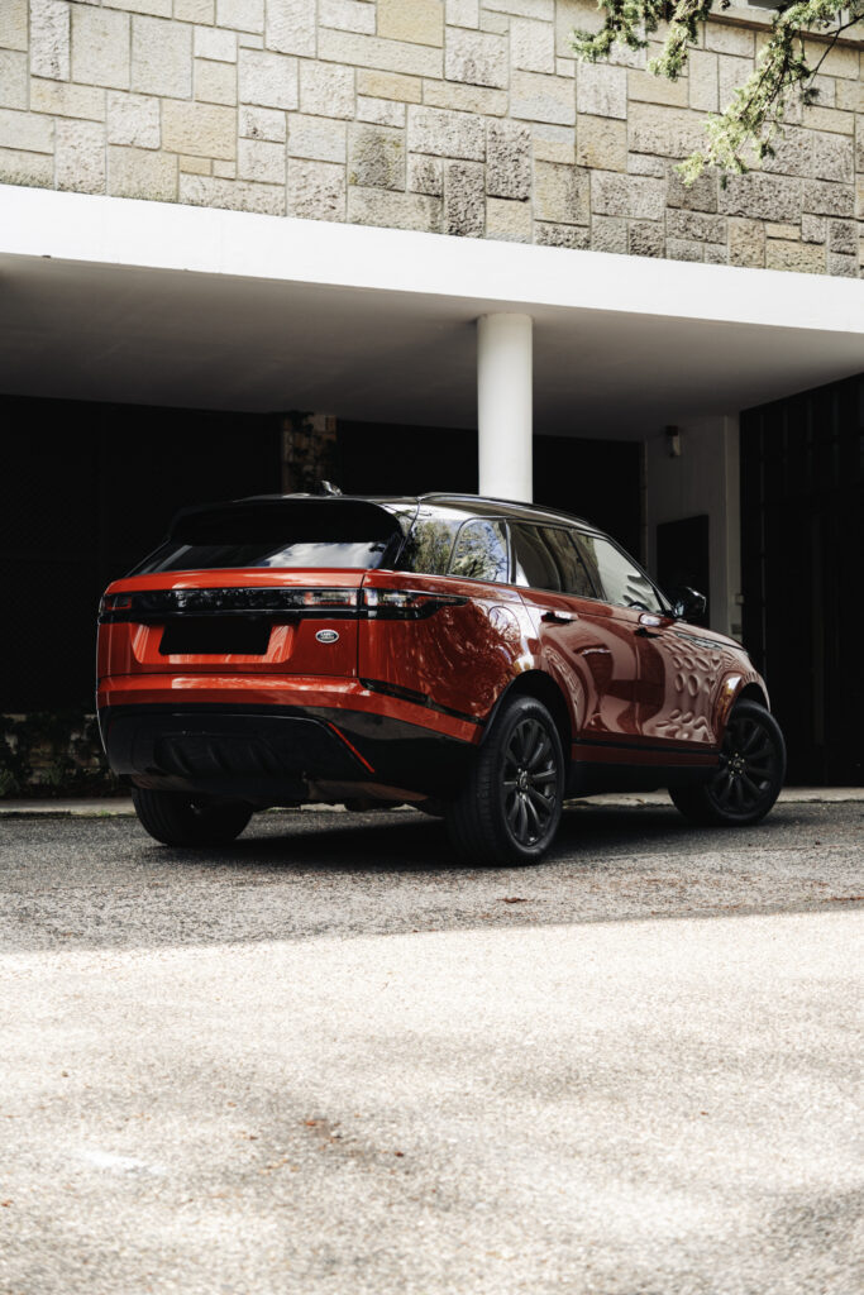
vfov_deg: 42.7
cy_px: 648
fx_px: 1655
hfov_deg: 29.3
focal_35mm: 46
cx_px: 432
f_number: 2.8
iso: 160
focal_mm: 30.8
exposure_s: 1/200
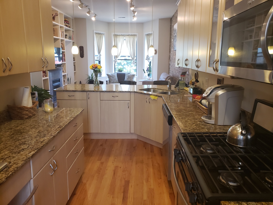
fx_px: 205
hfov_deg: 67.3
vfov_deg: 53.1
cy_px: 102
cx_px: 136
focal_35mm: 26
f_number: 2.4
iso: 250
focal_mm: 4.3
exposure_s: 1/60
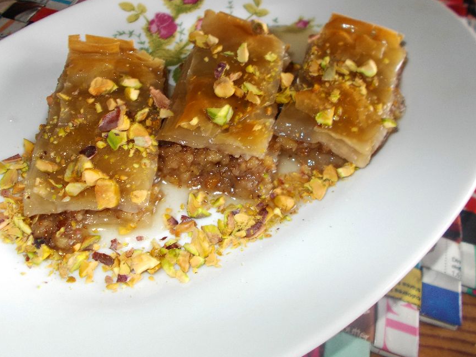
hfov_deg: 58.3
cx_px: 228
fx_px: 426
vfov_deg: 45.3
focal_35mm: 31
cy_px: 157
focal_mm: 4.6
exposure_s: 1/25
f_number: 3.2
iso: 200
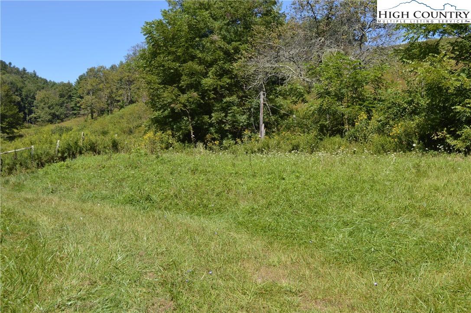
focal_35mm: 42
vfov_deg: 31.8
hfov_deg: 46.4
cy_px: 156
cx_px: 236
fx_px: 549
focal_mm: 28
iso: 100
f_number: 7.1
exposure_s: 1/200
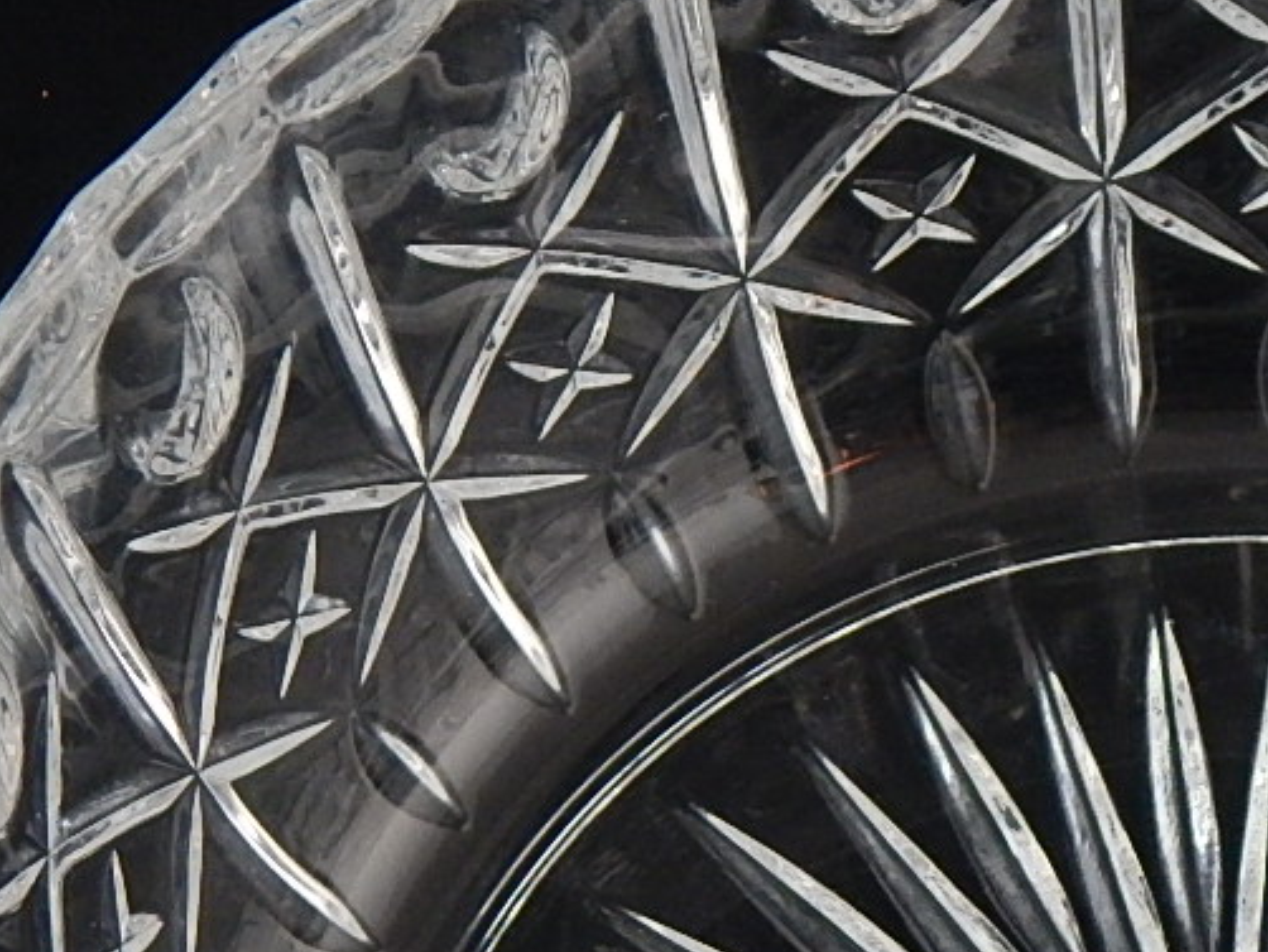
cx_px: 1187
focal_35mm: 137
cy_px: 1063
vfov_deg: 10.7
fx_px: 5021
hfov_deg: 14.2
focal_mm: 7.7
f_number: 3.6
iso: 400
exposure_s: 1/25
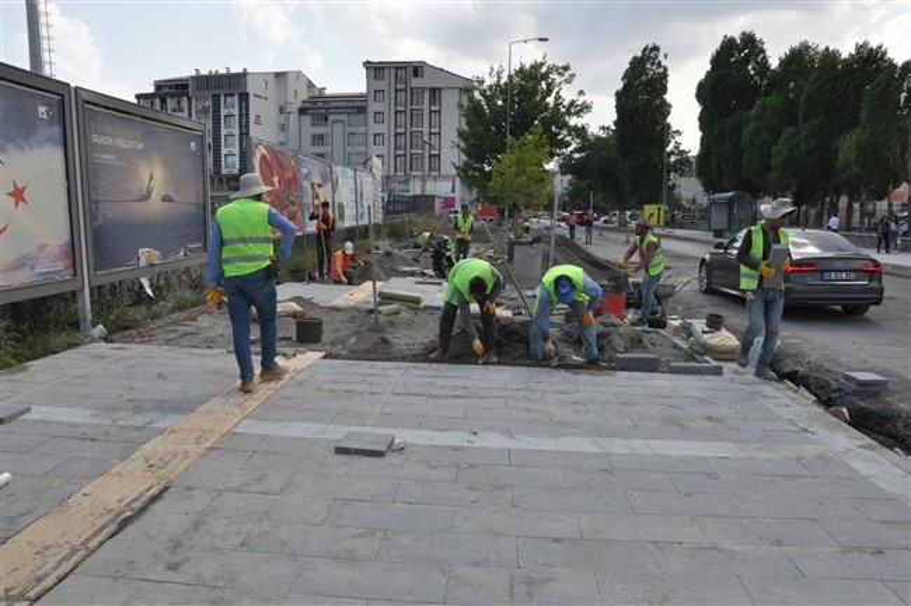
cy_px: 303
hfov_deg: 67.4
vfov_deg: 47.8
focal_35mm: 27
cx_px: 456
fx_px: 683
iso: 800
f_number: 13
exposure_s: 1/640
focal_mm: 18
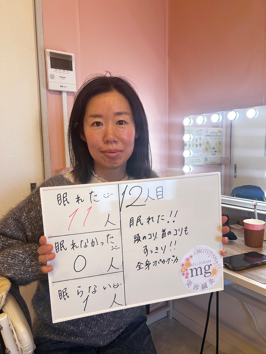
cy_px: 177
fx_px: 266
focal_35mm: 26
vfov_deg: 67.3
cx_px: 133
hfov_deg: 53.1
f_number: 1.5
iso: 80
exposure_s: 1/120
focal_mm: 5.7
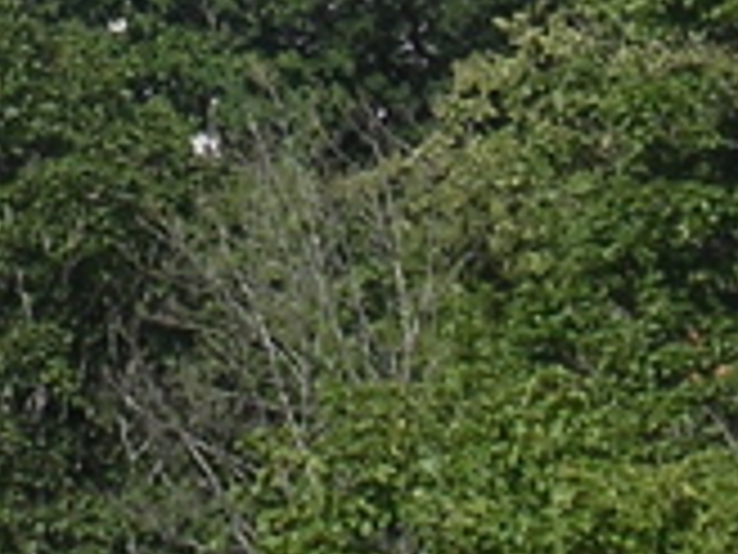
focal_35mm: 417
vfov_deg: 3.5
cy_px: -475
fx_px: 8890
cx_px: -32
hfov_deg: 4.7
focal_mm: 11.6
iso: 100
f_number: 3.9
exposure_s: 1/541
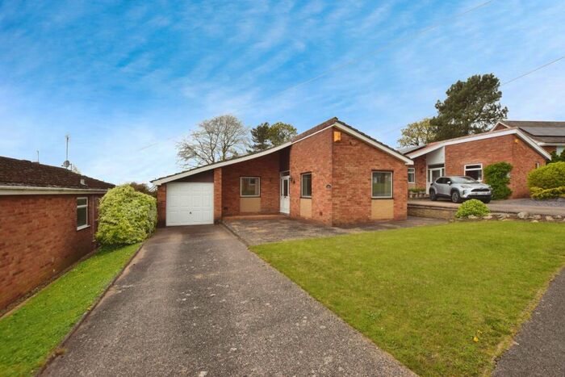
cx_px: 282
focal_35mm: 15
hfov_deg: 100.4
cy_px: 188
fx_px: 235
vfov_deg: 77.4
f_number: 9
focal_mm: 10
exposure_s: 1/320
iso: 200
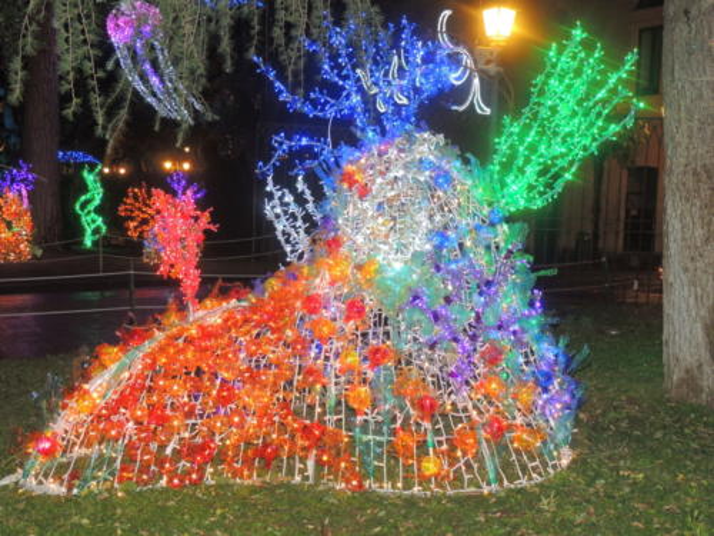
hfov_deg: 43.9
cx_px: 357
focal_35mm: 43
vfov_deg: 33.6
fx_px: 887
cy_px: 268
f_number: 3.4
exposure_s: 1/50
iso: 400
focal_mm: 7.6
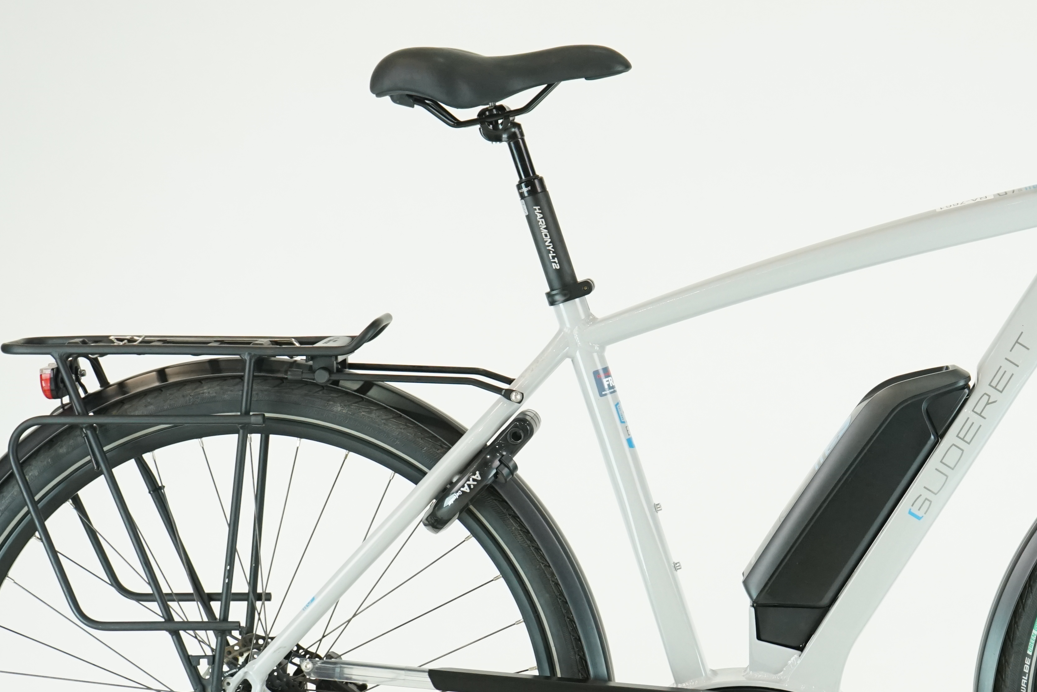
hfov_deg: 20.4
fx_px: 2852
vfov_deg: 13.8
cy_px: 495
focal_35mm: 99
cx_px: 780
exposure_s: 1/200
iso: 1600
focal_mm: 55
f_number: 5.6
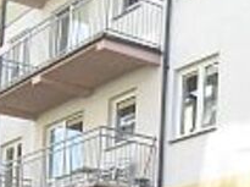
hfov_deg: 17.3
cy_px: 372
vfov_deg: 11.7
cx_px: 197
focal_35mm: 113
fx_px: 815
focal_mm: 4.6
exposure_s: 1/60
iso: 64
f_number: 5.6
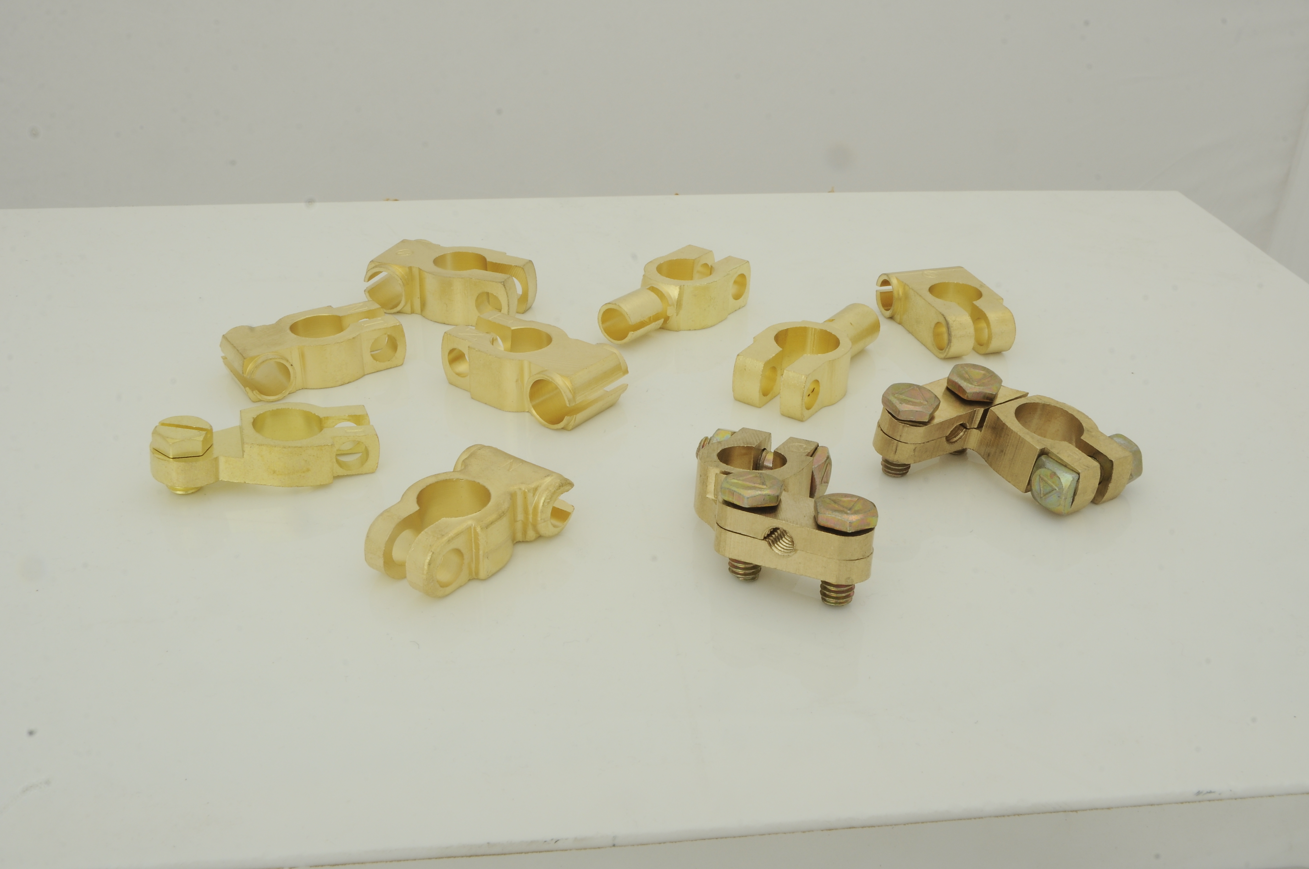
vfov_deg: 34.1
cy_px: 434
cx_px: 654
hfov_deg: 49.6
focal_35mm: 39
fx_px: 1416
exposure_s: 1/125
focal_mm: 26
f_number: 22
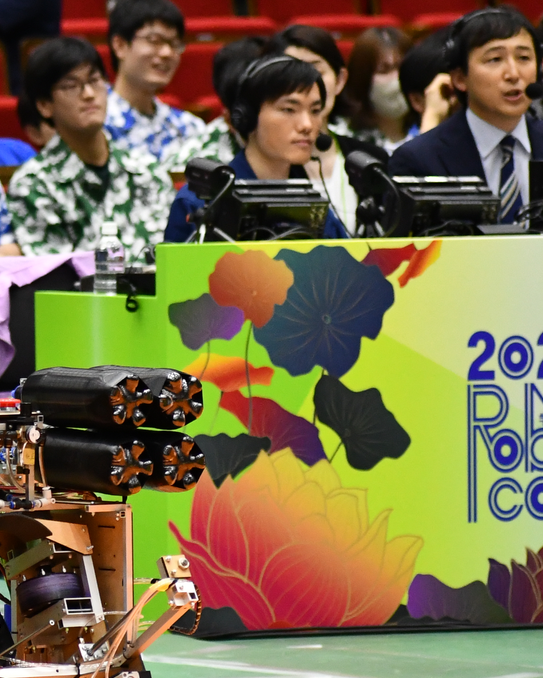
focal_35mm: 540
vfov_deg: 3.6
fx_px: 10846
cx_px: -181
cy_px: 200
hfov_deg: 2.9
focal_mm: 140
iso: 2500
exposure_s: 1/250
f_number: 4.8
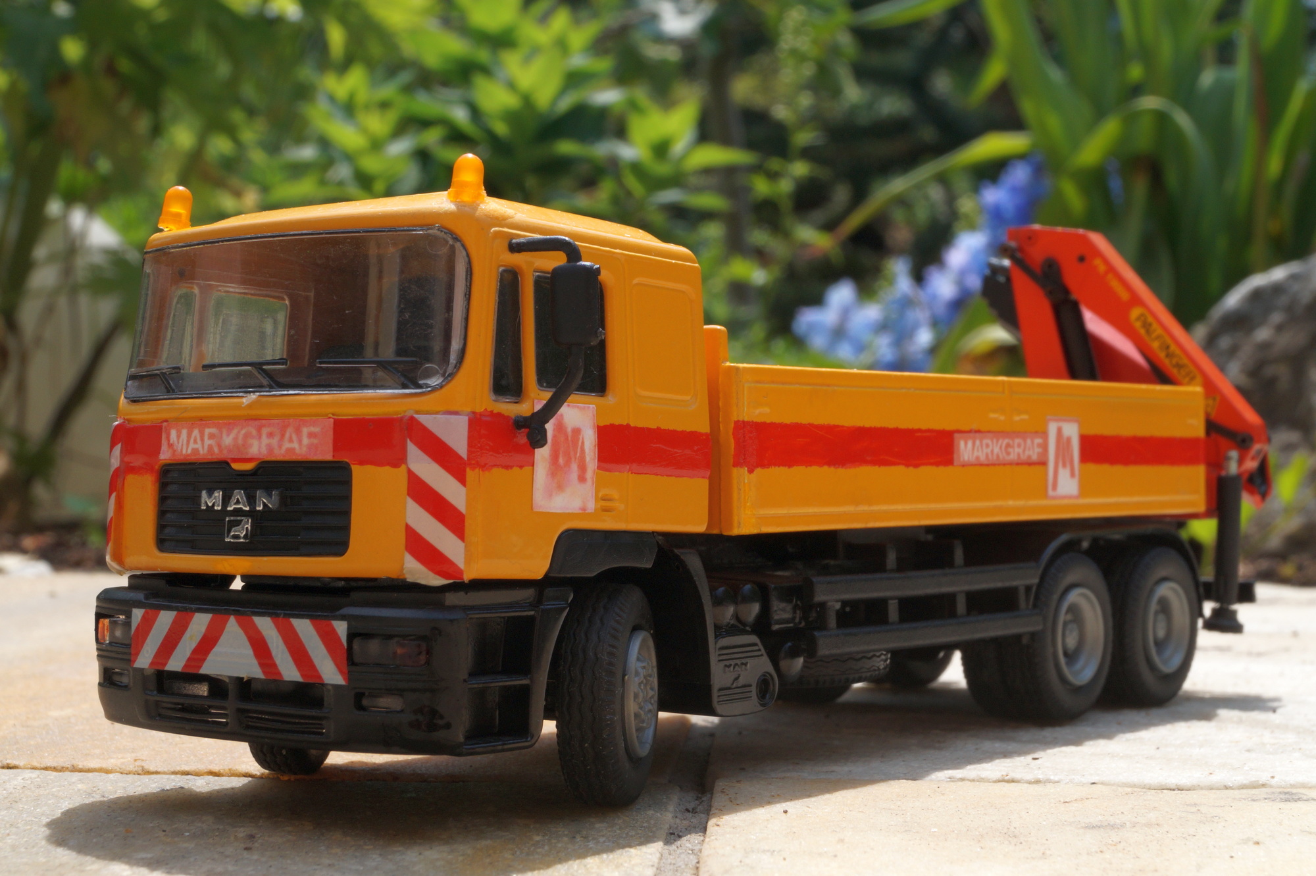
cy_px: 438
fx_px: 2466
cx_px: 658
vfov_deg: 20.1
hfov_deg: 29.9
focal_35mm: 68
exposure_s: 1/80
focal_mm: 45
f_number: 22
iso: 250
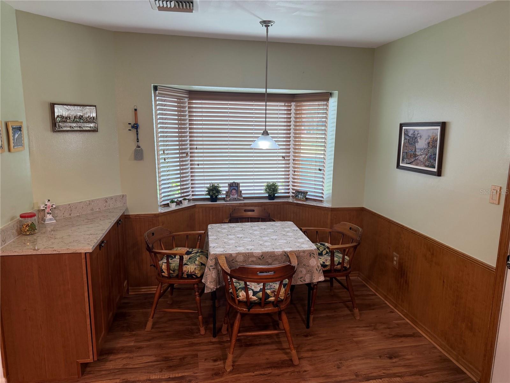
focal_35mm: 24
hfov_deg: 71.6
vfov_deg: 56.8
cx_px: 255
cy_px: 192
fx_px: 354
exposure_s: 1/60
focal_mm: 6.76
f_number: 1.78
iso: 160
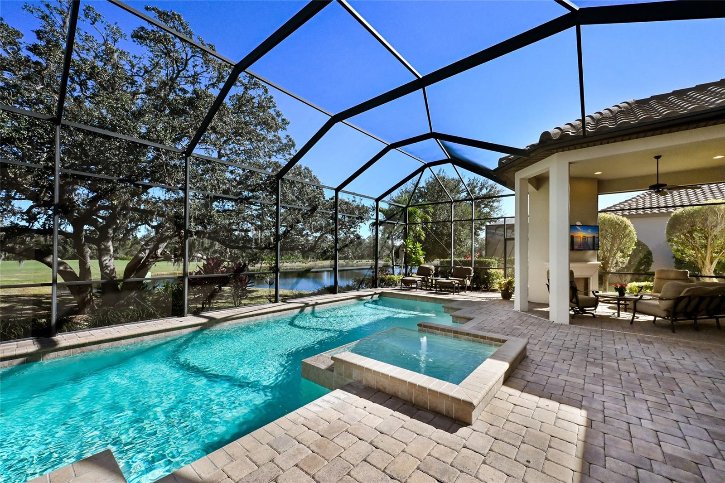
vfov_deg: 81.2
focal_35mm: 14
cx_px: 362
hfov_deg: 104.3
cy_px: 242
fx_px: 282
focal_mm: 14
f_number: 11
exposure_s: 1/1250
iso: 6400
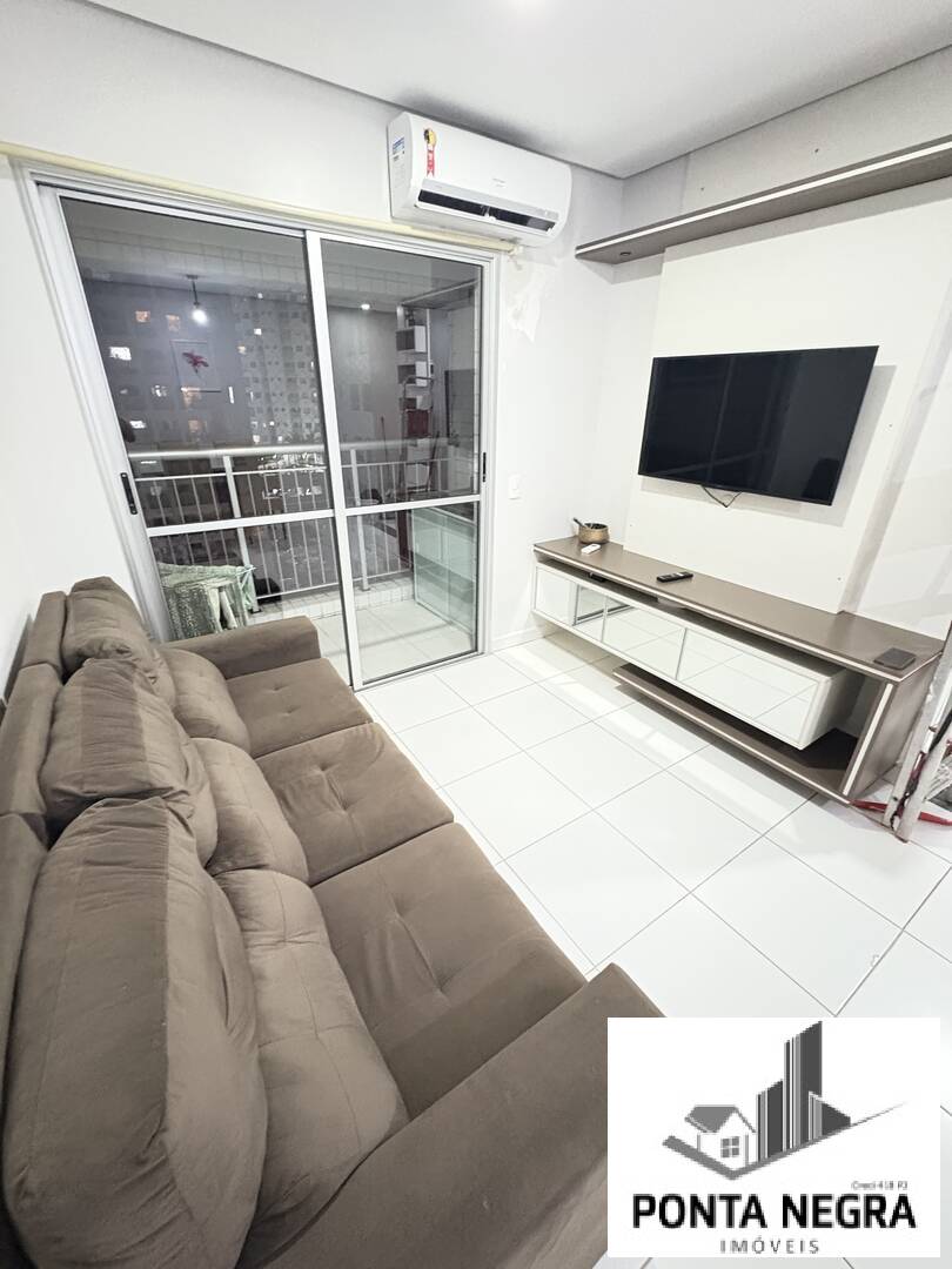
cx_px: 476
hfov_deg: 85.7
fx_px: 513
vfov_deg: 102.1
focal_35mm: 14
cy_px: 634
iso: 1600
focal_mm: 2.22
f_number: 2.2
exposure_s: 1/30
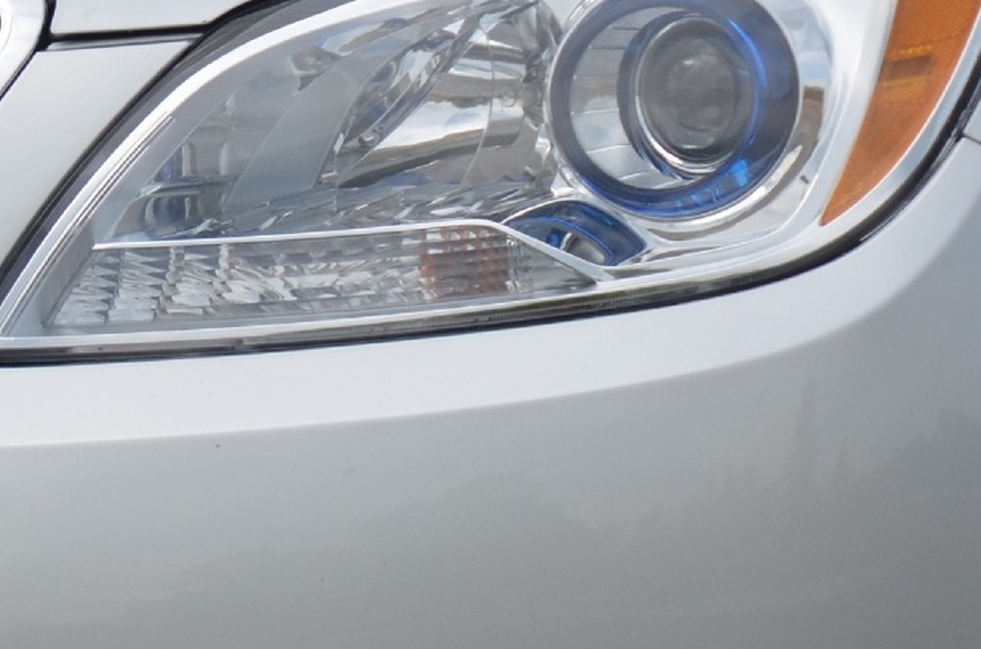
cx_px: -100
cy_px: 497
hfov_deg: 2.4
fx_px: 23520
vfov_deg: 1.6
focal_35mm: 865
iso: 400
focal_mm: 170
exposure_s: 1/1000
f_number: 5.6
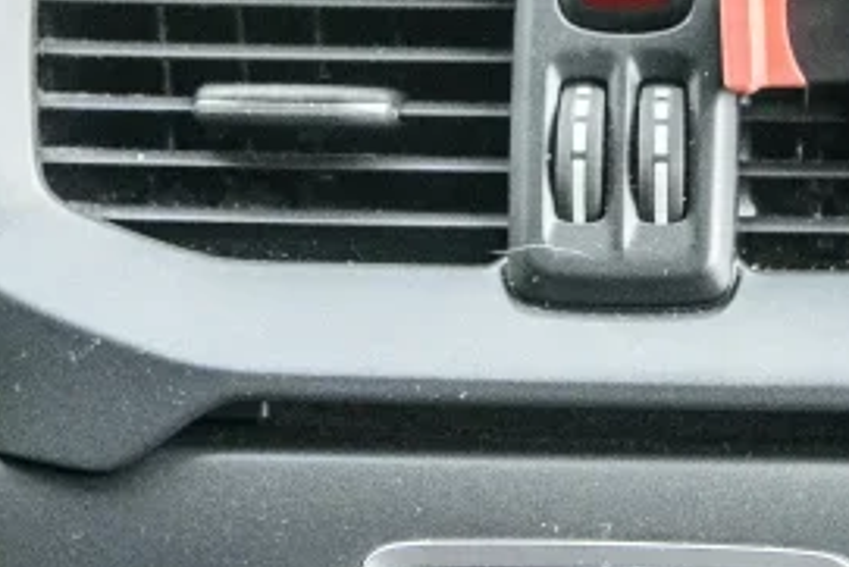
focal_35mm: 255
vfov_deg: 5.4
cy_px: 14
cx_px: 395
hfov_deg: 8.1
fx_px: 6017
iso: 2000
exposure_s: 1/60
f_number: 5
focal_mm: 36
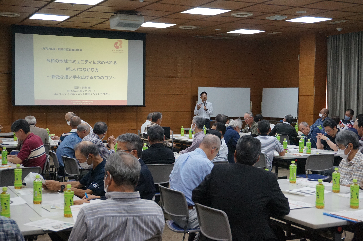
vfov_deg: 25.7
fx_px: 529
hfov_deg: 37.9
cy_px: 120
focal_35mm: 52
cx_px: 182
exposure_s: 1/160
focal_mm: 35
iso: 2000
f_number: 5.6
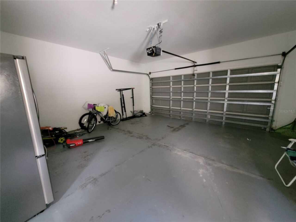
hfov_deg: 106.2
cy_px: 111
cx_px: 148
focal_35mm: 13
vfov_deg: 89.9
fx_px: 111
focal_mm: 1.74
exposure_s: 1/24
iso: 800
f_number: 2.2
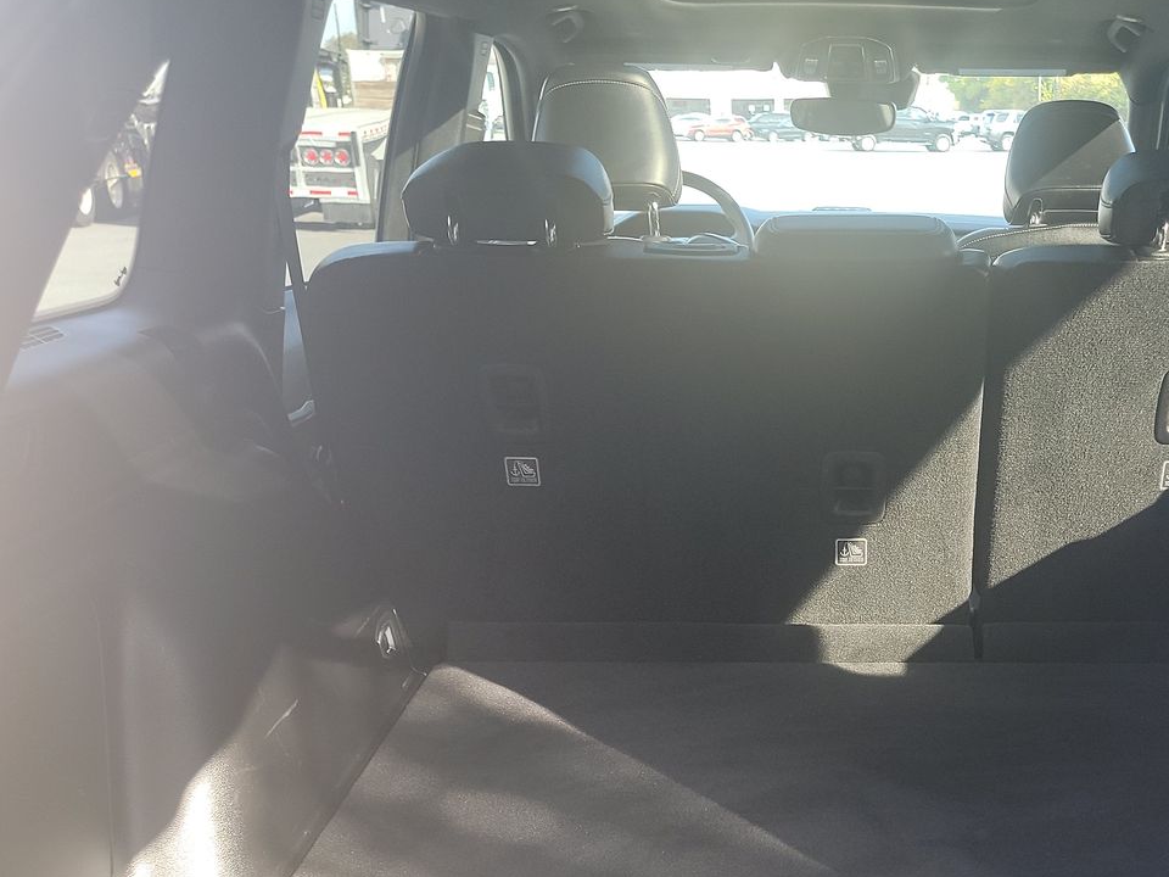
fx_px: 1351
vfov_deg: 34.7
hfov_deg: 45.6
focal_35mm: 40
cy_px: 715
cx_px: 838
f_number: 1.8
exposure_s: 1/59
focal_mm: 6.7
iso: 83
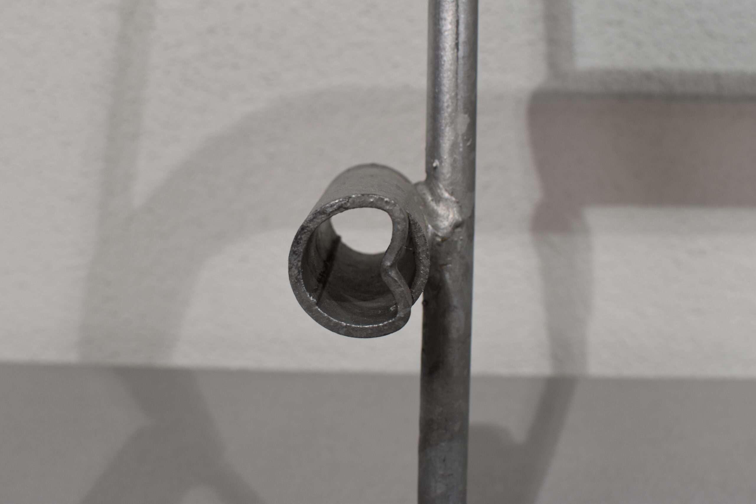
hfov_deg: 51.3
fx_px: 787
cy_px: 252
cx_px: 378
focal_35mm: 38
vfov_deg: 35.5
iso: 400
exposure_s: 1/60
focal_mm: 25
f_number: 7.1
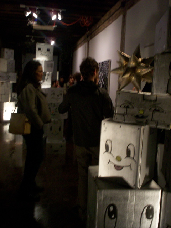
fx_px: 237
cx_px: 86
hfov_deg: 39.7
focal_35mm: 36
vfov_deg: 51.4
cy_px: 114
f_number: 4.5
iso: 200
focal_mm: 6
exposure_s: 1/8
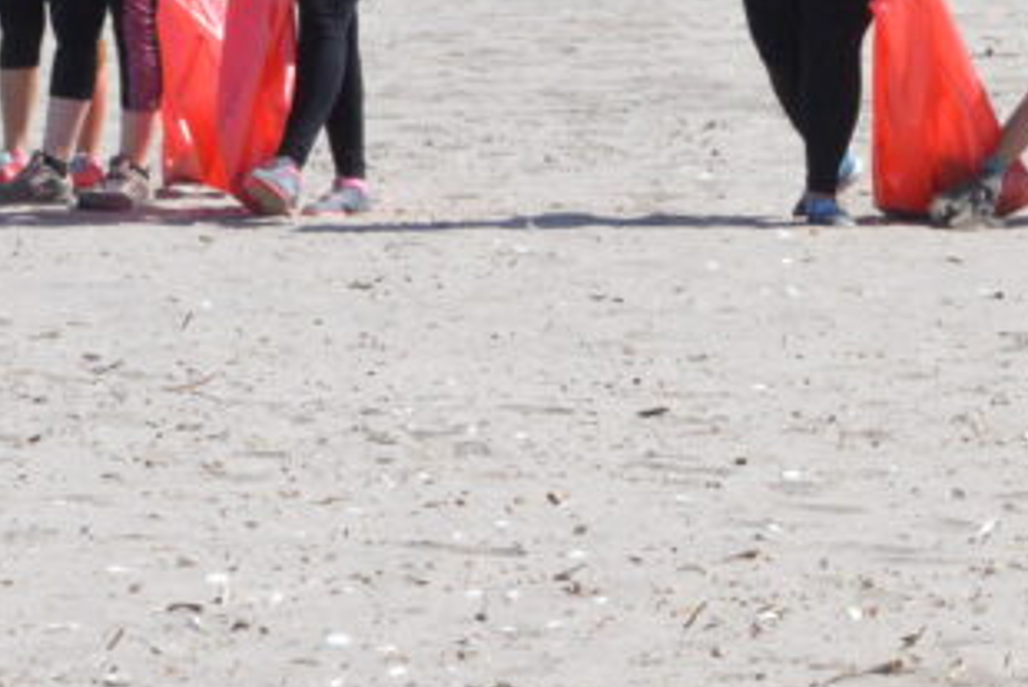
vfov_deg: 3.0
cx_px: 1207
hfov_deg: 4.4
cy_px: 431
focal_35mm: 463
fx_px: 13227
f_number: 18
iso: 5000
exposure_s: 1/4000
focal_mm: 140
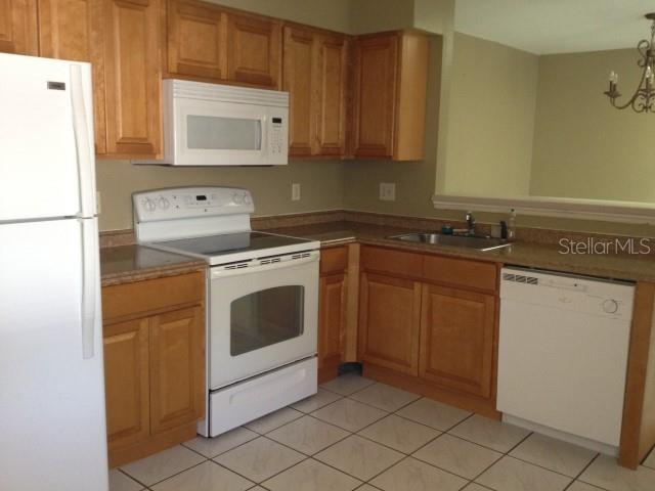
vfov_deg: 40.7
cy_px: 246
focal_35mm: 35
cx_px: 328
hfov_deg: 52.6
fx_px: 662
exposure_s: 1/20
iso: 200
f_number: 2.4
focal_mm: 4.28
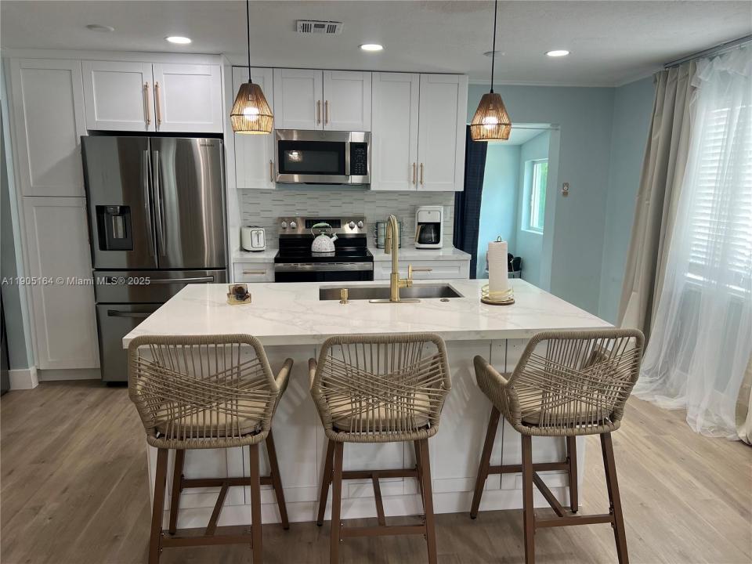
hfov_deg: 67.3
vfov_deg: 53.1
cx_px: 376
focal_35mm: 26
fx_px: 565
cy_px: 282
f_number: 1.5
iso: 64
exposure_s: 1/120
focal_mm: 5.7
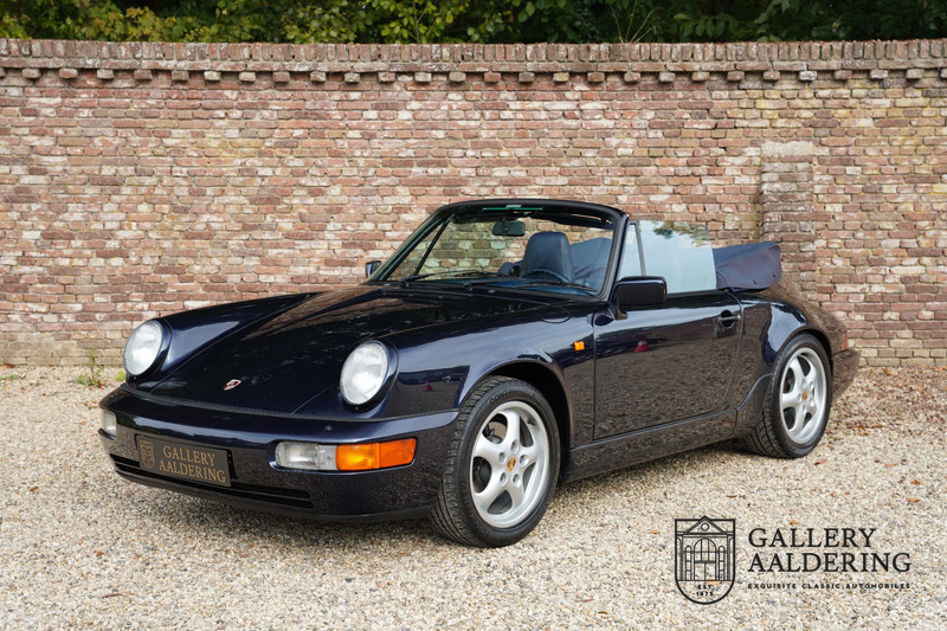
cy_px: 316
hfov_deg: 38.0
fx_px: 1375
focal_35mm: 52
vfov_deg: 25.8
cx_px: 474
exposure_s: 1/60
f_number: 5.6
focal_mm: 52.3
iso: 100
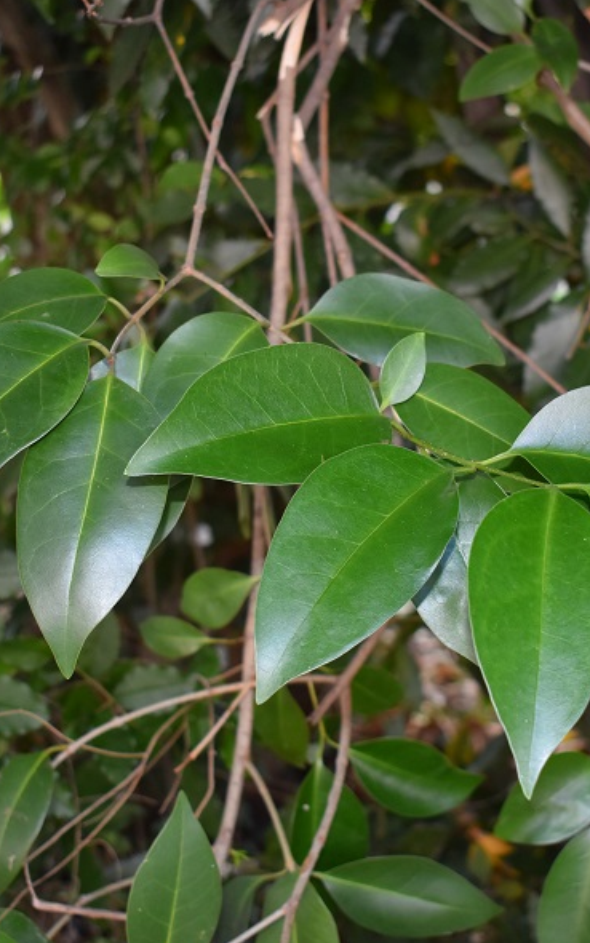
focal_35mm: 70
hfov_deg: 18.5
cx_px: 417
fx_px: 1800
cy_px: 473
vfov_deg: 29.4
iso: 800
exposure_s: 1/80
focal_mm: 30
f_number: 4.2
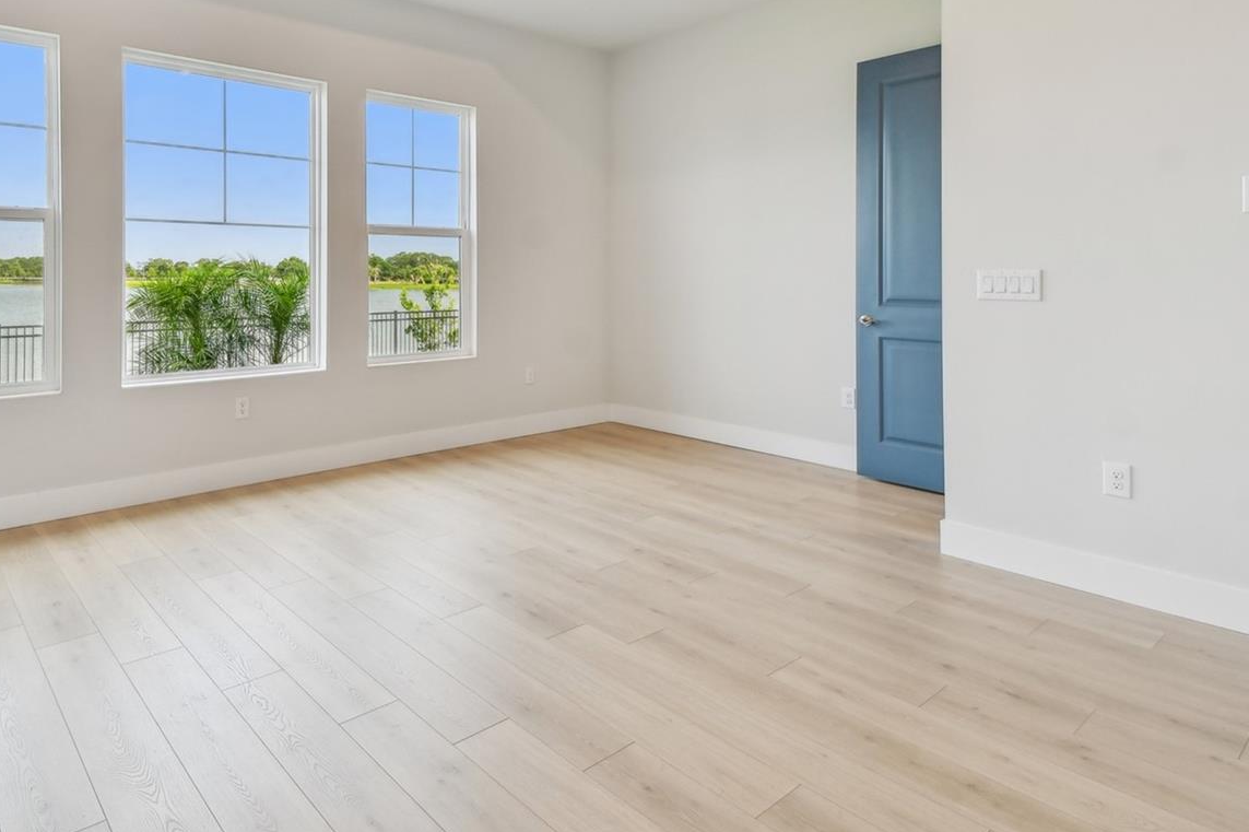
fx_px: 728
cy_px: 281
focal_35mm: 21
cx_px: 480
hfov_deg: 79.9
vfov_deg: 58.2
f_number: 7.1
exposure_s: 1/160
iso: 100
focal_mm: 10
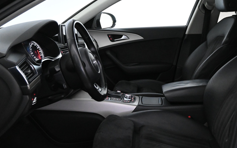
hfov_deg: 44.5
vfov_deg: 28.8
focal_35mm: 45
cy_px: 63
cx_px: 141
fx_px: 288
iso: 6400
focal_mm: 23
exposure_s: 1/60
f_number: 4.2
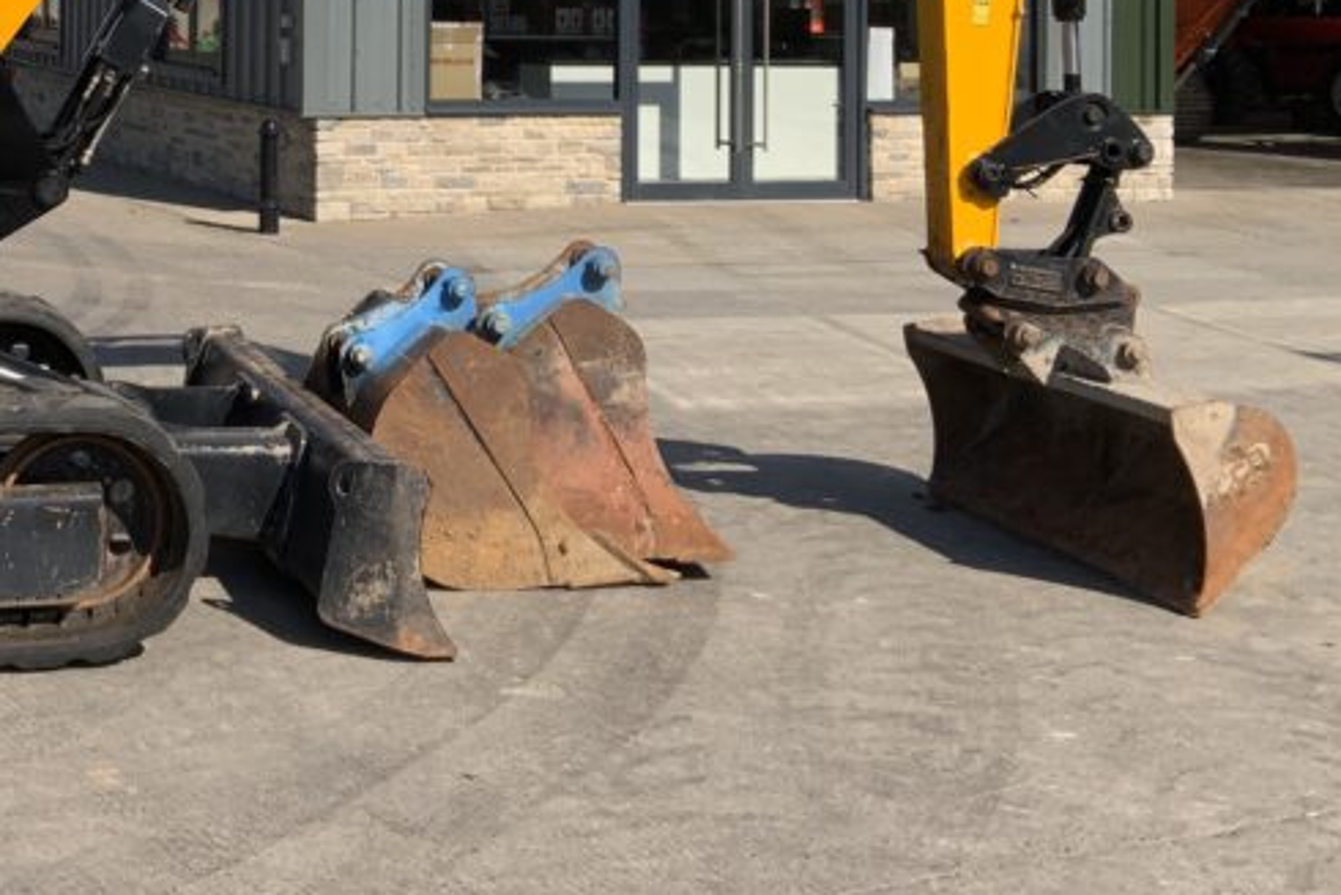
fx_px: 2347
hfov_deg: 30.6
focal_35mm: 63
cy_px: -82
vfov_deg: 20.6
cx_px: 167
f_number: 1.8
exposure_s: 1/2427
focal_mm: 3
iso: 16
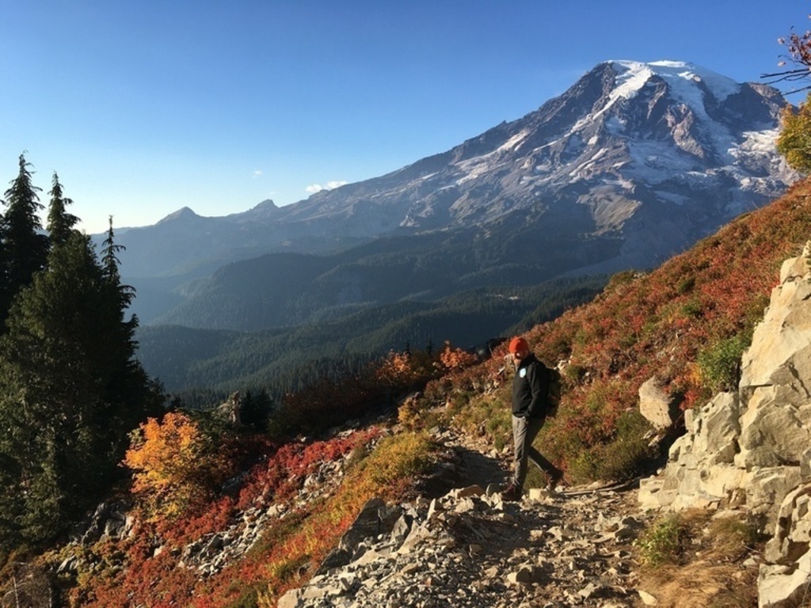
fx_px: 679
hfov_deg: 61.7
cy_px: 304
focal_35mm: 29
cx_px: 406
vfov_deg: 48.2
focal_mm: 4.15
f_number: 2.2
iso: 25
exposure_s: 1/855
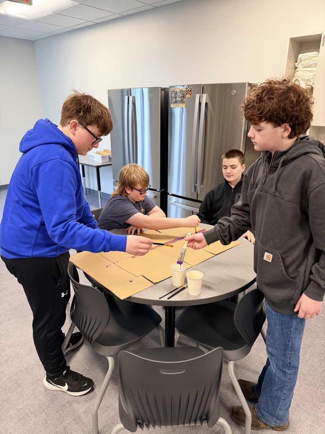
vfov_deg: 71.6
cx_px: 162
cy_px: 217
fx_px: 300
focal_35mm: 24
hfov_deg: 56.8
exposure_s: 1/75
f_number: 1.78
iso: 160
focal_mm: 6.76
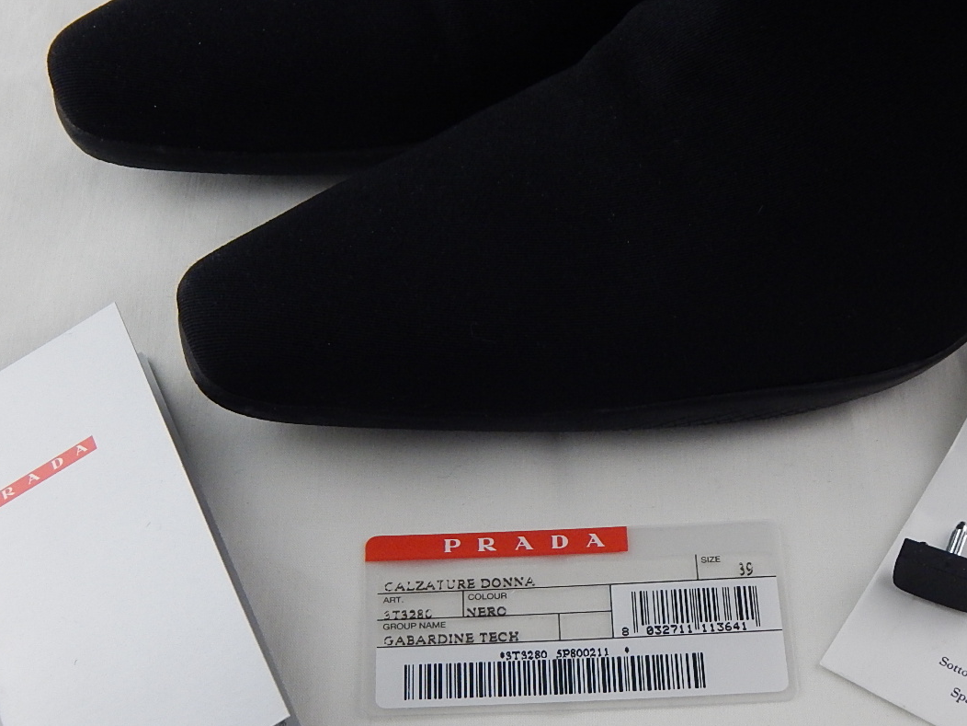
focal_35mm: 73
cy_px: 466
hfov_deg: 26.6
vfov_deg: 20.1
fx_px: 2039
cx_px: 593
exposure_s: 1/80
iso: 400
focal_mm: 8.6
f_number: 3.7
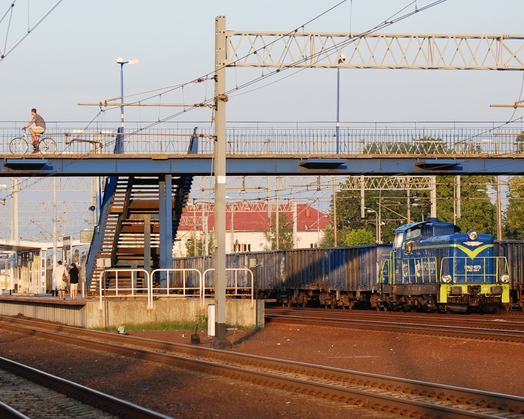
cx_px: 272
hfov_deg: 11.4
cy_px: 206
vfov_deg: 9.1
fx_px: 2621
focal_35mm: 169
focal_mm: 98
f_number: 5
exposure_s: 1/250
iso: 200
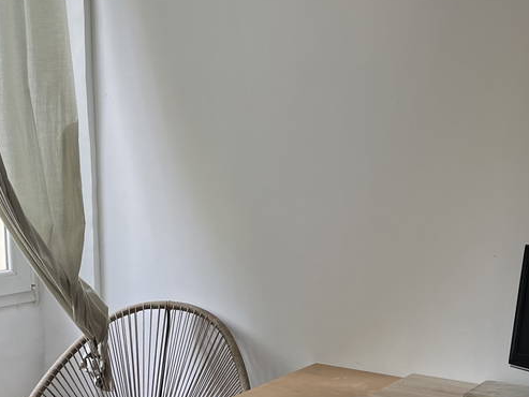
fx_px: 825
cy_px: 293
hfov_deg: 35.4
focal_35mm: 54
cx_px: 219
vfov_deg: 26.7
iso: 125
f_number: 1.6
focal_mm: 5.1
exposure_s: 1/120
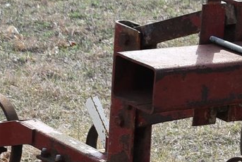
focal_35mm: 267
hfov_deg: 7.5
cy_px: 217
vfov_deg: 5.1
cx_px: 428
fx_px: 1798
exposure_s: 1/250
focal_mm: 36
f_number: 8
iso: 140
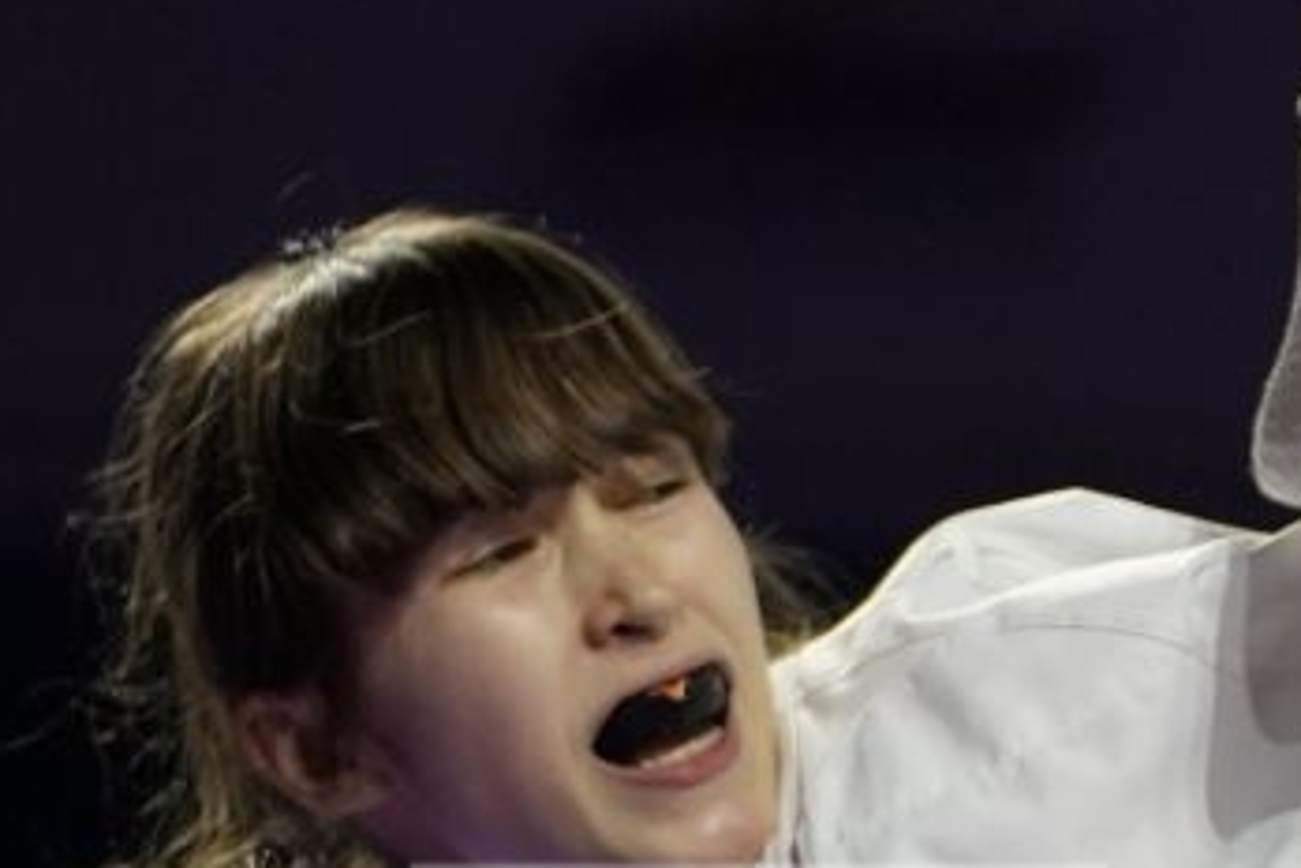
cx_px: 2026
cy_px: 1205
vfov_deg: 2.0
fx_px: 25078
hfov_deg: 3.0
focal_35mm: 694
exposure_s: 1/1000
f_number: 2.8
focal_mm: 134
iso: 1250
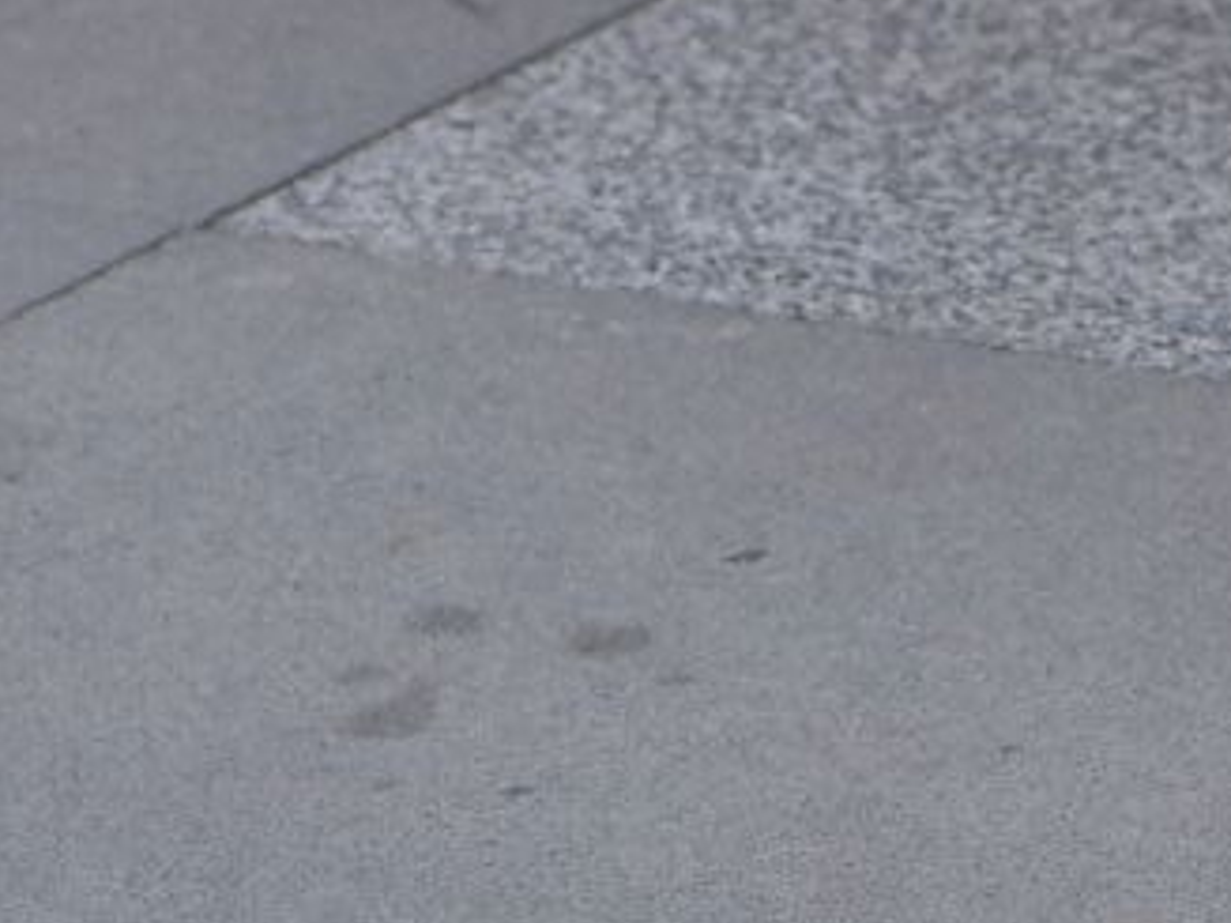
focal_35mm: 544
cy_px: -3178
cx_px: 2012
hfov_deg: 3.6
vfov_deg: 2.6
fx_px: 19338
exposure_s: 1/640
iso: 280
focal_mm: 70
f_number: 4
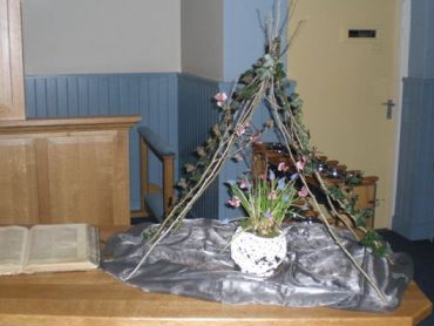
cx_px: 178
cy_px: 142
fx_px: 577
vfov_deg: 31.5
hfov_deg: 41.1
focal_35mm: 46
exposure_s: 1/60
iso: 200
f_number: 3.1
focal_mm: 6.3
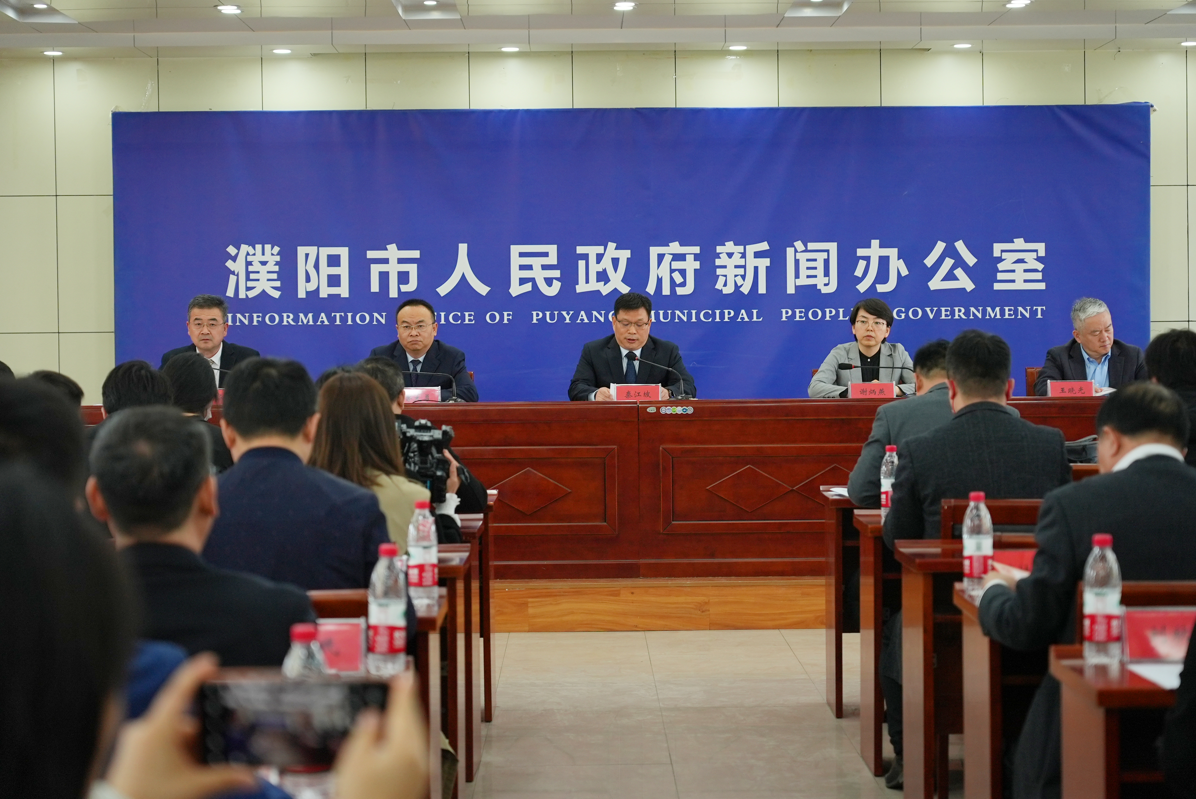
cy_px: 400
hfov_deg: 26.3
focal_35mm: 77
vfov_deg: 17.7
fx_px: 2559
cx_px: 598
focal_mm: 77
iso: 1250
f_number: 4
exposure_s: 1/125
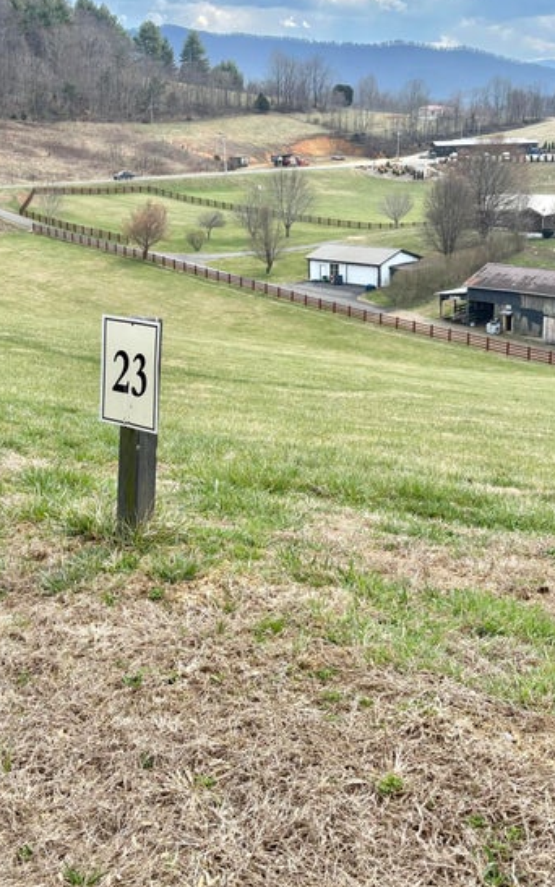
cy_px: 378
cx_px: 217
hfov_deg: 29.8
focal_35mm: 43
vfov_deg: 46.1
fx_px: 1040
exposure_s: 1/1550
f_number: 1.6
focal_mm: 5.96
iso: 50
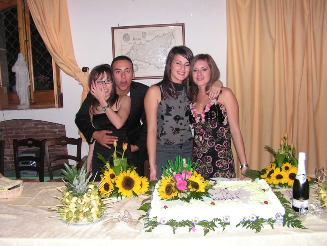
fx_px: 340
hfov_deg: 51.4
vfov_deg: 39.7
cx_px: 164
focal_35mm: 36
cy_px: 123
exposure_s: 1/40
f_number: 3.2
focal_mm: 6
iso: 200
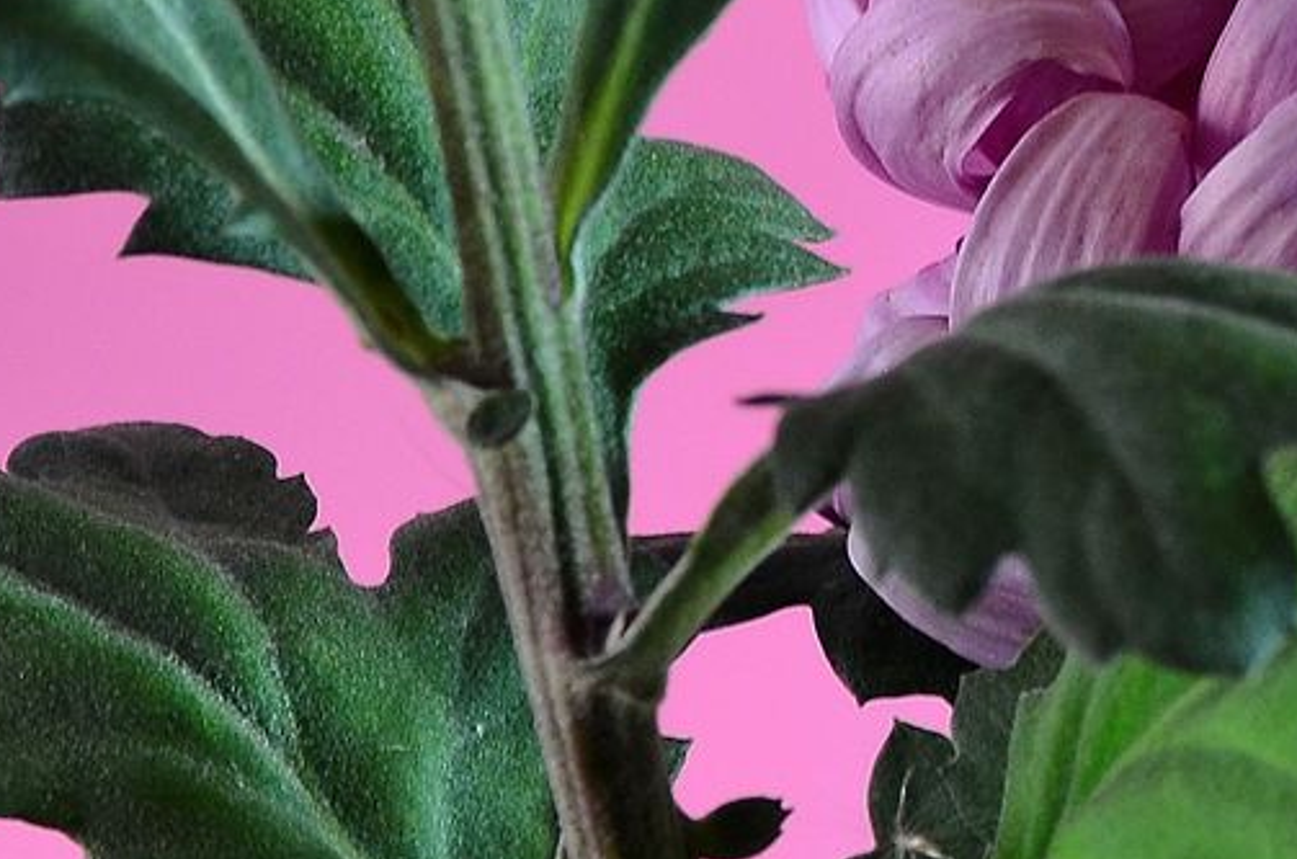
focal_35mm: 537
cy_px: 117
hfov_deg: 3.8
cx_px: 2215
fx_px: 19304
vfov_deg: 2.5
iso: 200
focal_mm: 90
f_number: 11
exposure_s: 1/3
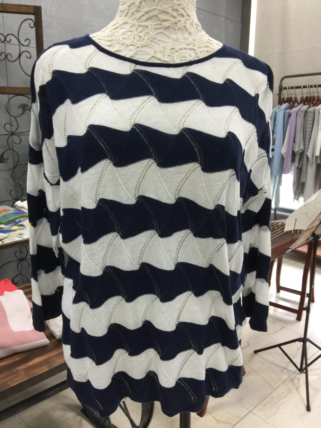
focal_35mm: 29
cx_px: 160
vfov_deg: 61.7
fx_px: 359
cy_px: 214
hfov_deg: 48.2
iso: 50
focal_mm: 4.15
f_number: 2.2
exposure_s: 1/17
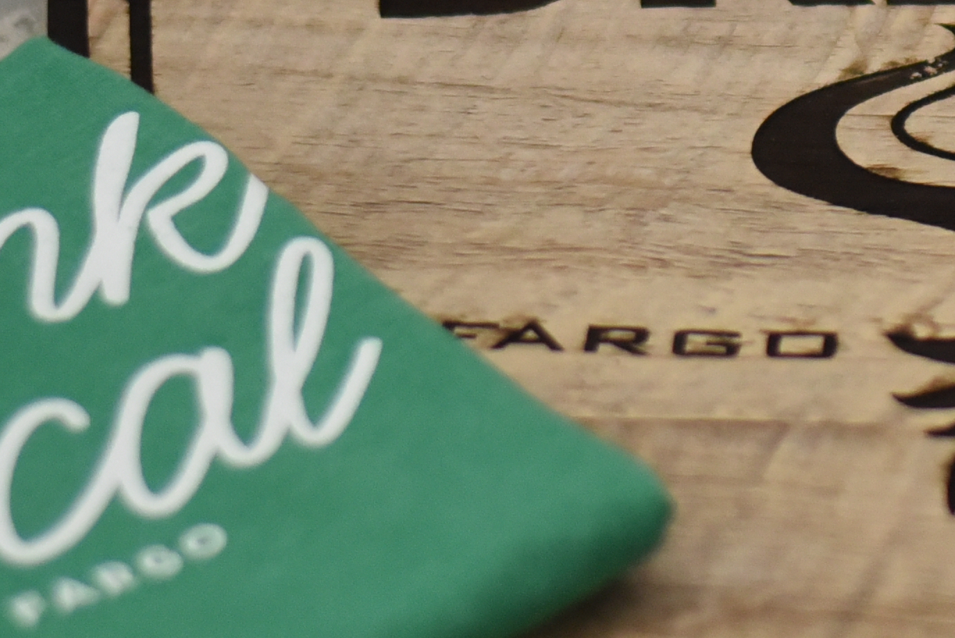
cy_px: 8
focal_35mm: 219
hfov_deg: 9.3
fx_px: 5811
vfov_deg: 6.3
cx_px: 1075
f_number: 1.8
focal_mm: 50
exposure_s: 1/200
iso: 2500
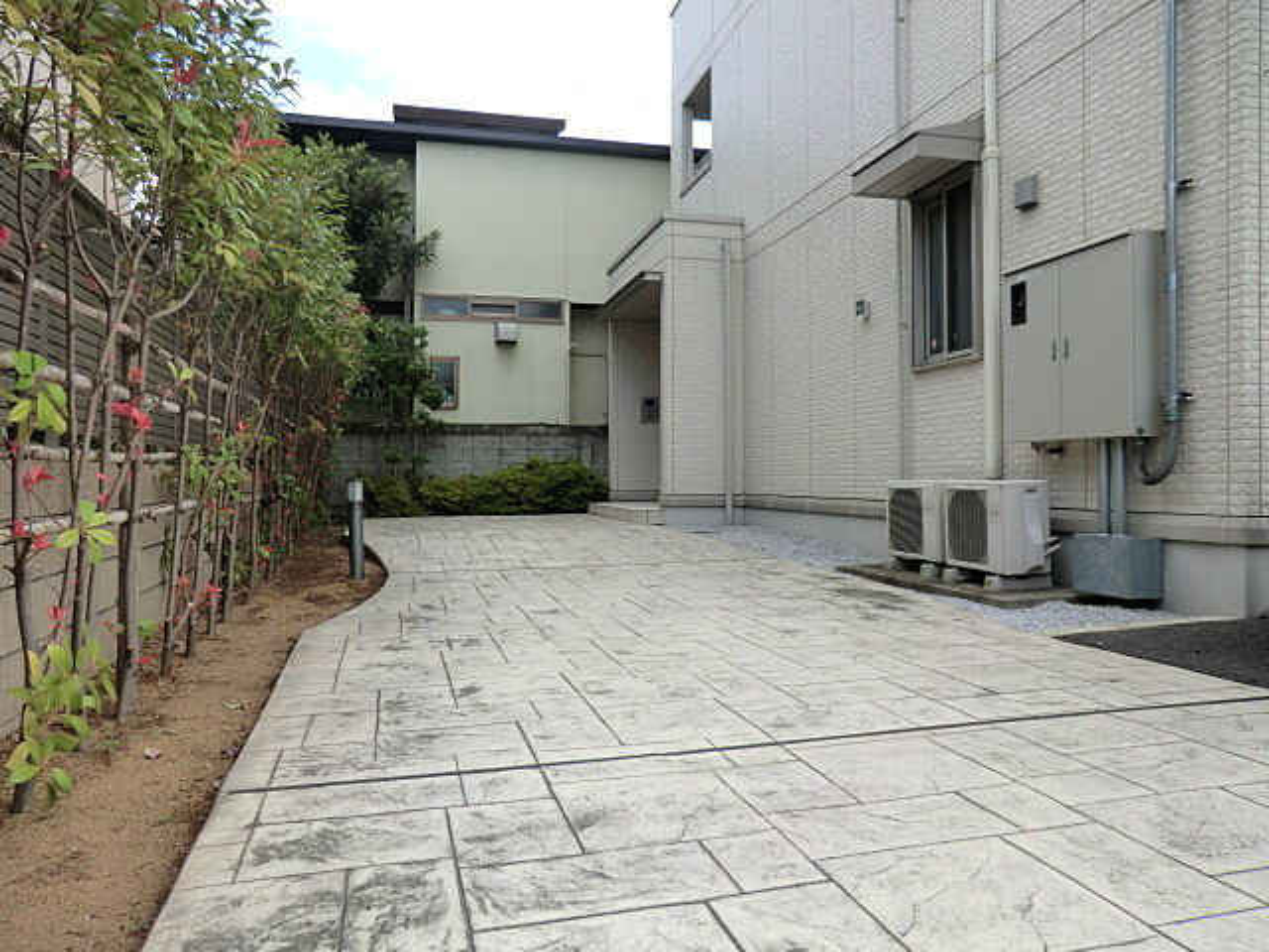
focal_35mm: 24
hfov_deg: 71.6
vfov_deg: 56.8
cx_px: 634
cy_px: 476
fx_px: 880
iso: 80
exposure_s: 1/400
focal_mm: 4.3
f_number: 3.2
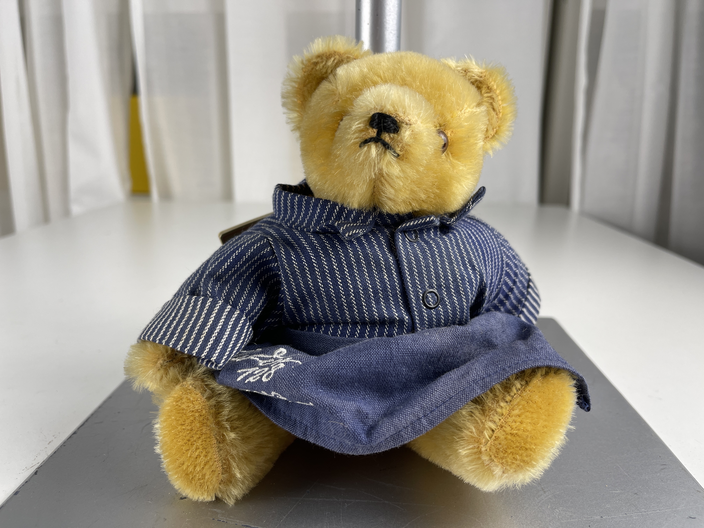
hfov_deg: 69.4
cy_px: 264
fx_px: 508
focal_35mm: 25
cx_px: 352
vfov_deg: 54.9
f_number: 1.6
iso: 40
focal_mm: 5.1
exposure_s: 1/100
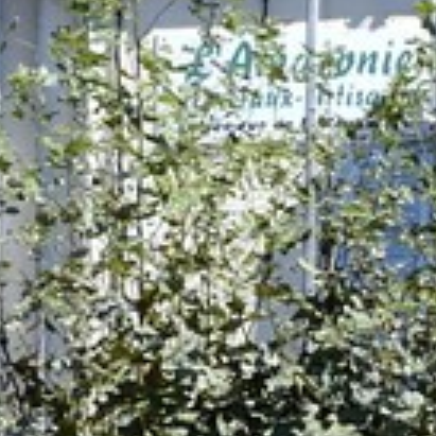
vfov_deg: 0.9
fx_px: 28343
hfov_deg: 0.9
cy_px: -172
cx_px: 2209
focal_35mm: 1989
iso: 200
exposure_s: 1/320
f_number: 9
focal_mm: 200
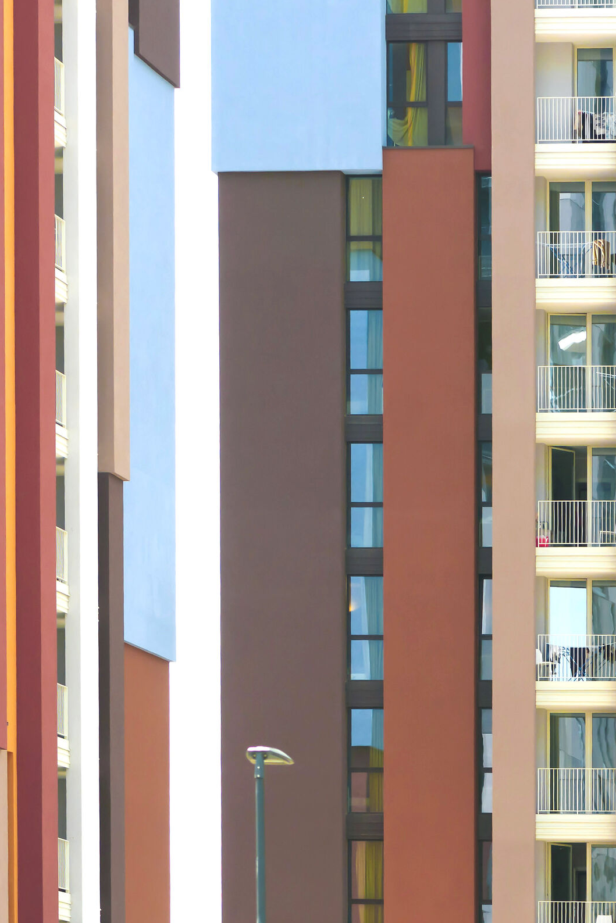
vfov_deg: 8.7
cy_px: 462
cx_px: 193
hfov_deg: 5.8
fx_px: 6101
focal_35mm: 238
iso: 200
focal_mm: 105
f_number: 4.5
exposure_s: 1/1600
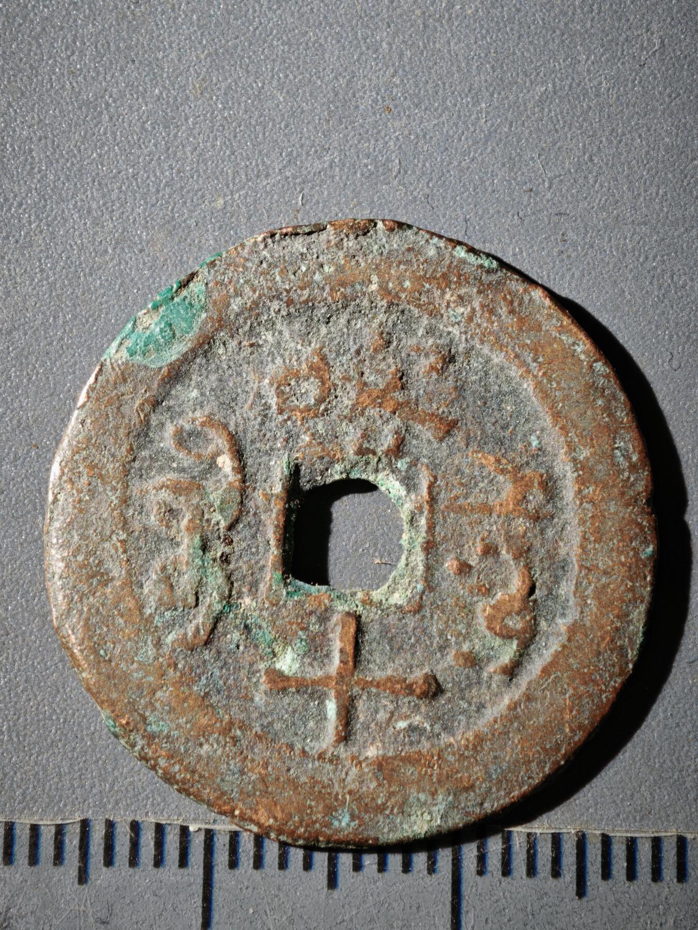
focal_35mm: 105
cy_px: 465
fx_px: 2823
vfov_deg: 18.7
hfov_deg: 14.1
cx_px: 349
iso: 200
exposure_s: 1/100
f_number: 2
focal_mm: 9
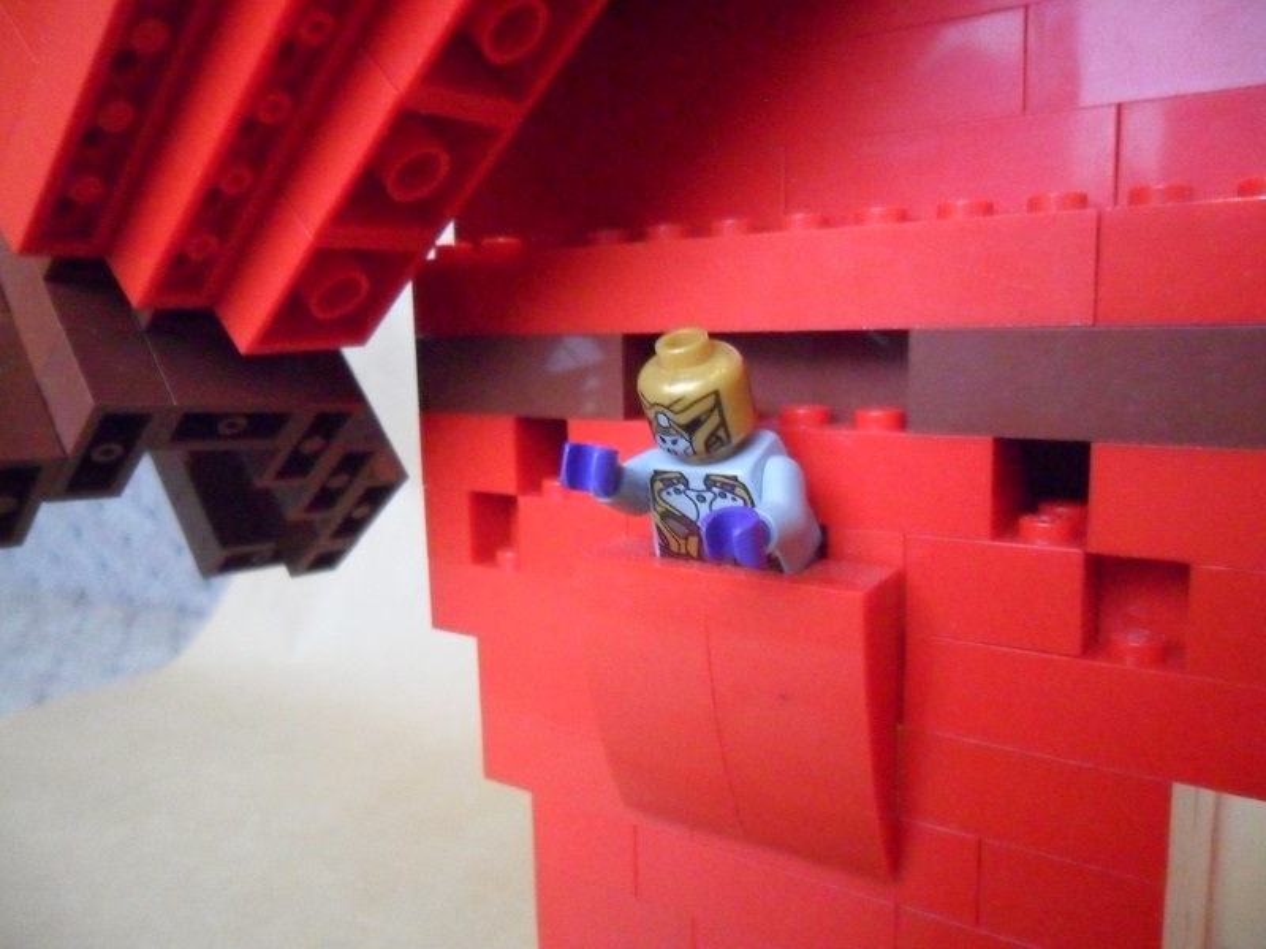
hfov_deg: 65.3
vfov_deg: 51.4
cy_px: 474
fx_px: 987
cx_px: 633
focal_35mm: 27
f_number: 3.5
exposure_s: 1/30
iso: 640
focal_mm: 4.9
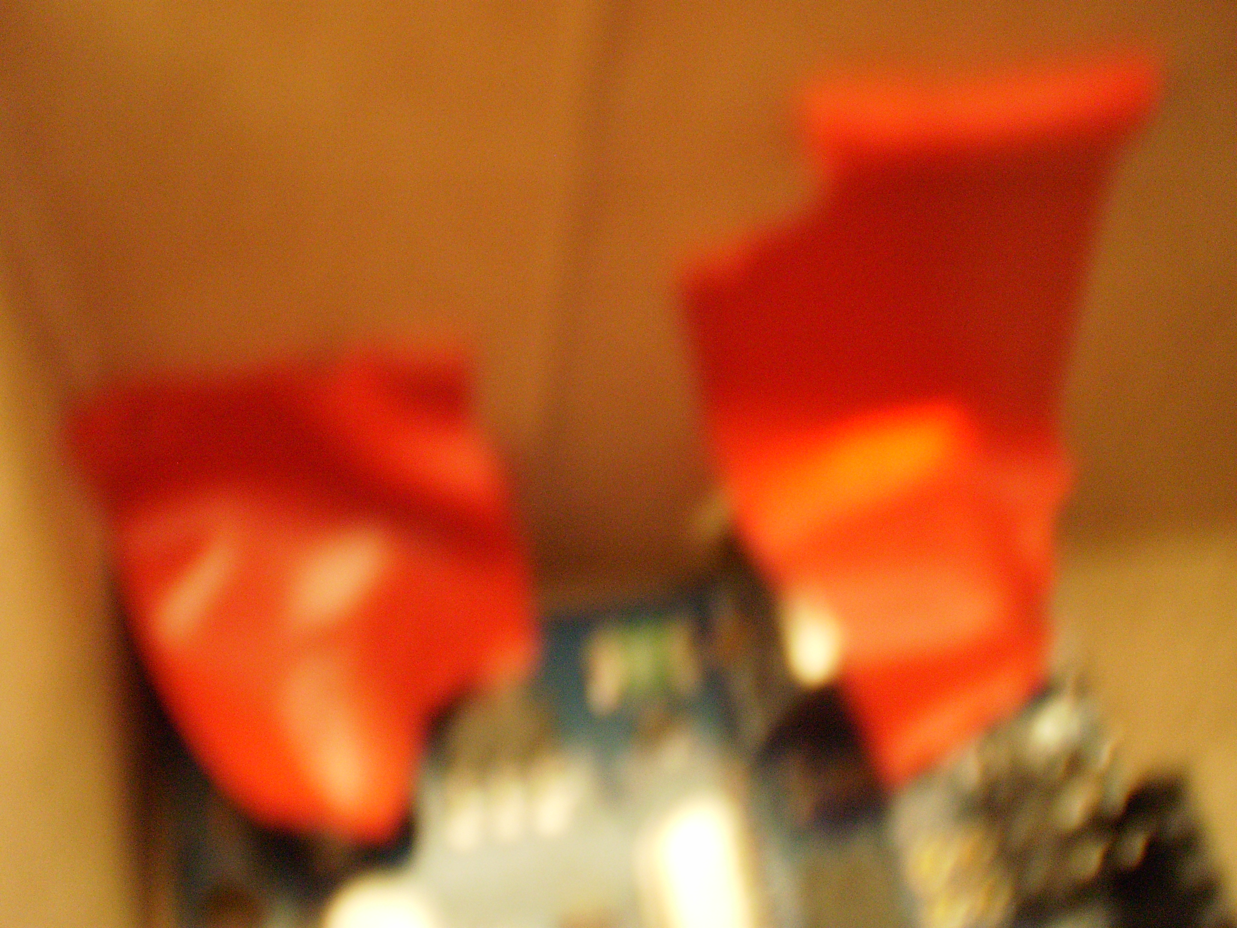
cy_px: 464
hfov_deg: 51.4
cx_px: 618
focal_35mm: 36
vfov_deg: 39.7
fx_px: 1286
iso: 400
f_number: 3.1
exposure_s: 1/2
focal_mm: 6.3
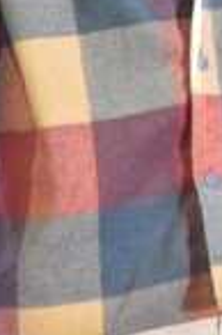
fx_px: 4330
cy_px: -124
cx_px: 154
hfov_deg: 2.9
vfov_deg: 4.4
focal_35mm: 467
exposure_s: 1/160
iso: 1600
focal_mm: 105
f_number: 4.5
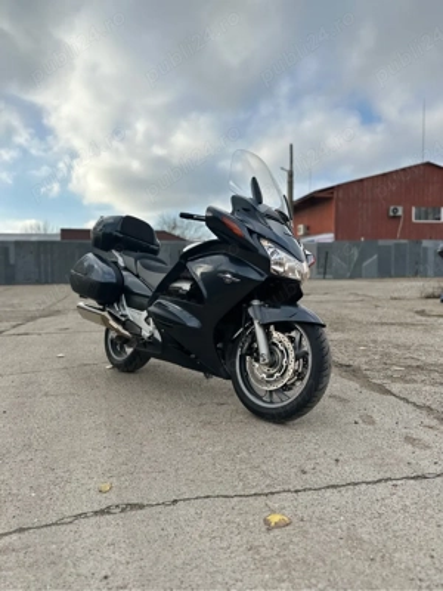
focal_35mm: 24
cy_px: 296
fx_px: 410
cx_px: 222
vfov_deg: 71.6
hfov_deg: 56.8
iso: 80
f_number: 1.78
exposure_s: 1/3717
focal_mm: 6.86
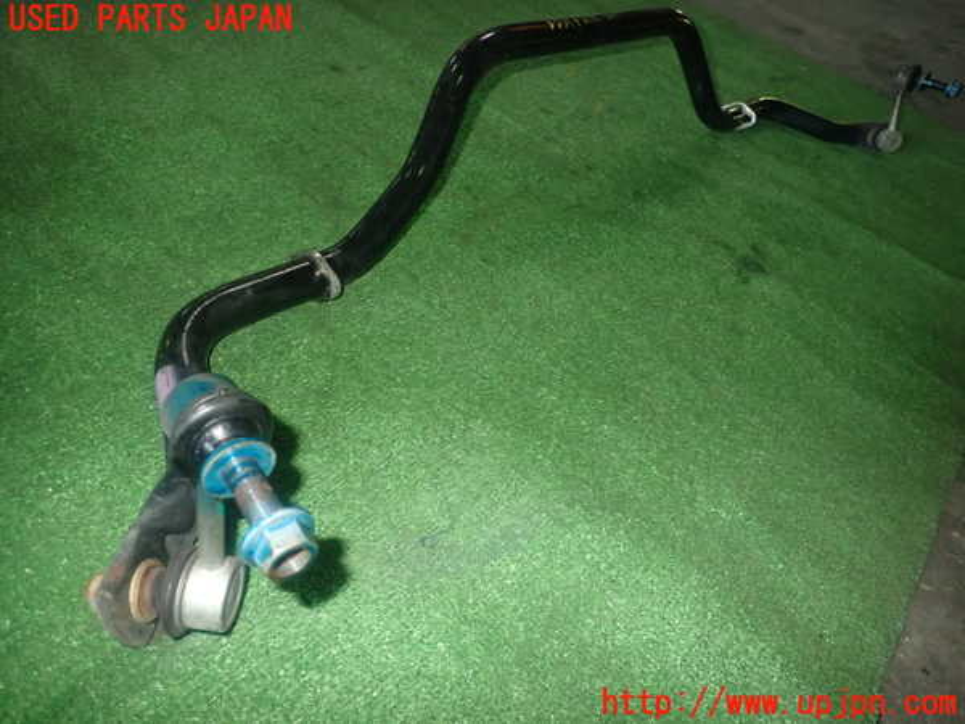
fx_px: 697
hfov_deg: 69.4
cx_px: 482
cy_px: 362
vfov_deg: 54.9
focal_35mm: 25
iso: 400
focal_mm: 4.5
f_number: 5.6
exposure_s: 1/30
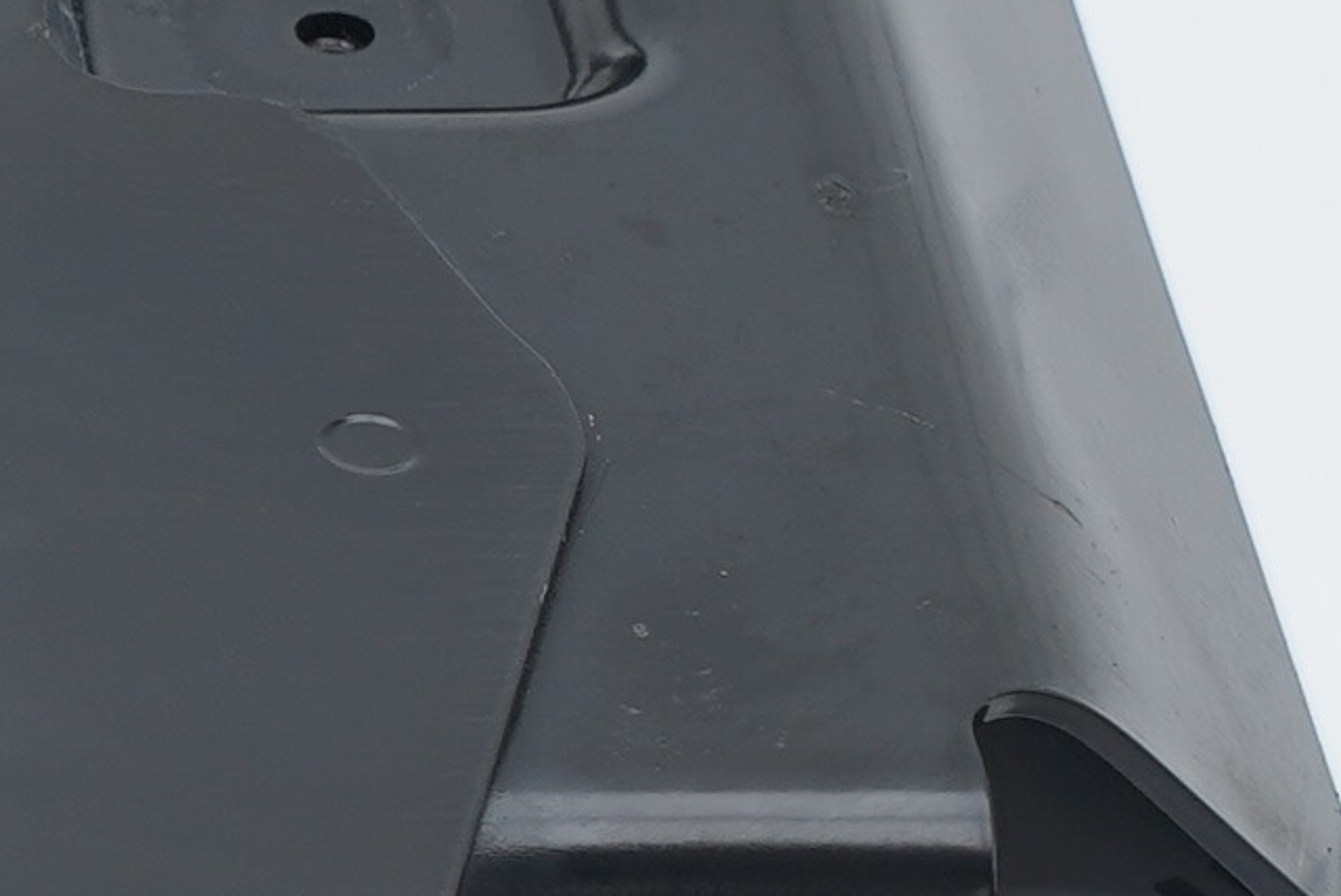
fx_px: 13266
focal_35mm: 356
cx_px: -2136
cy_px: 662
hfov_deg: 5.5
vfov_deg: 3.9
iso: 500
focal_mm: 58
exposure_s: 1/160
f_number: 6.3
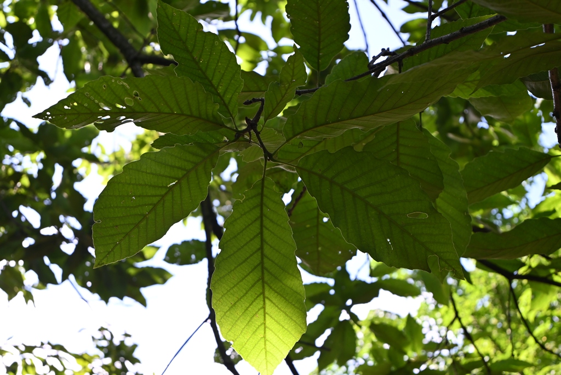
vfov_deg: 27.0
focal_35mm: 50
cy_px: 188
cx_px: 280
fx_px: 780
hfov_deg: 39.6
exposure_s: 1/250
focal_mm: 50
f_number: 6.3
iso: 360
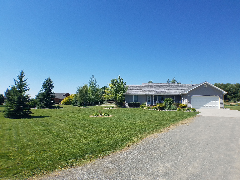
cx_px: 120
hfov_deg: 67.3
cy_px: 90
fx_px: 180
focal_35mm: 26
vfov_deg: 53.1
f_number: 1.7
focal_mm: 4.2
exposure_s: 1/2312
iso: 50
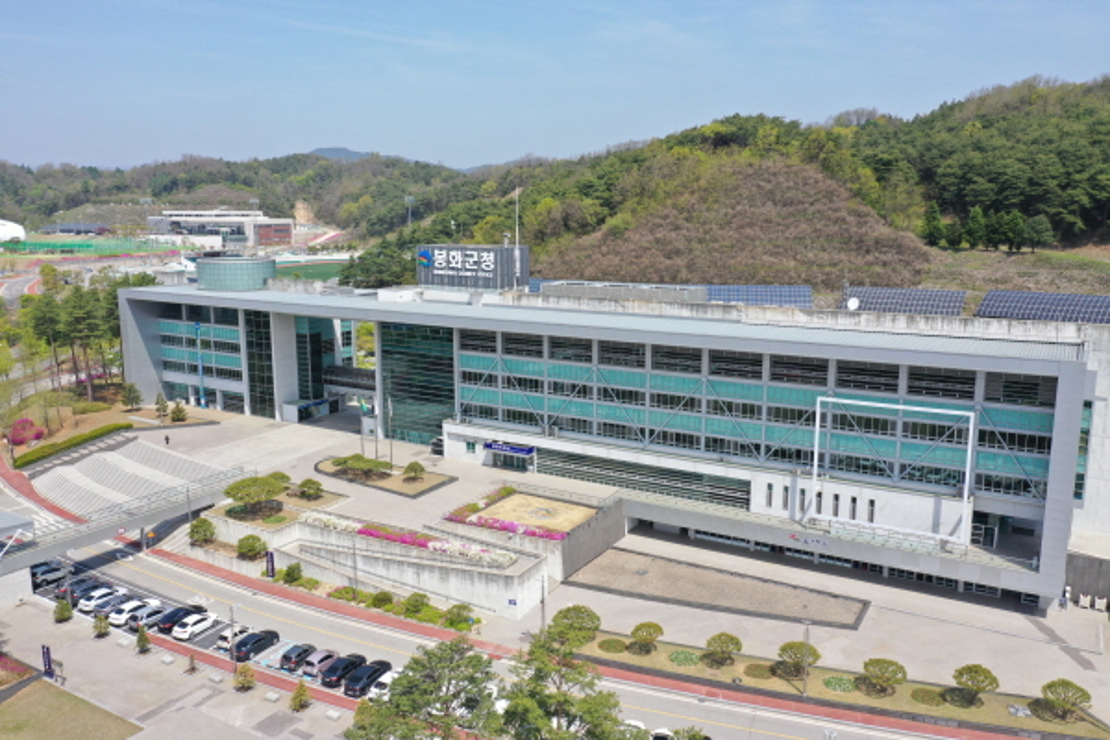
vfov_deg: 46.4
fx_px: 863
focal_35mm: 28
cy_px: 370
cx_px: 555
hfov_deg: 65.5
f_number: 5.6
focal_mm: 10.26
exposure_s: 1/400
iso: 100
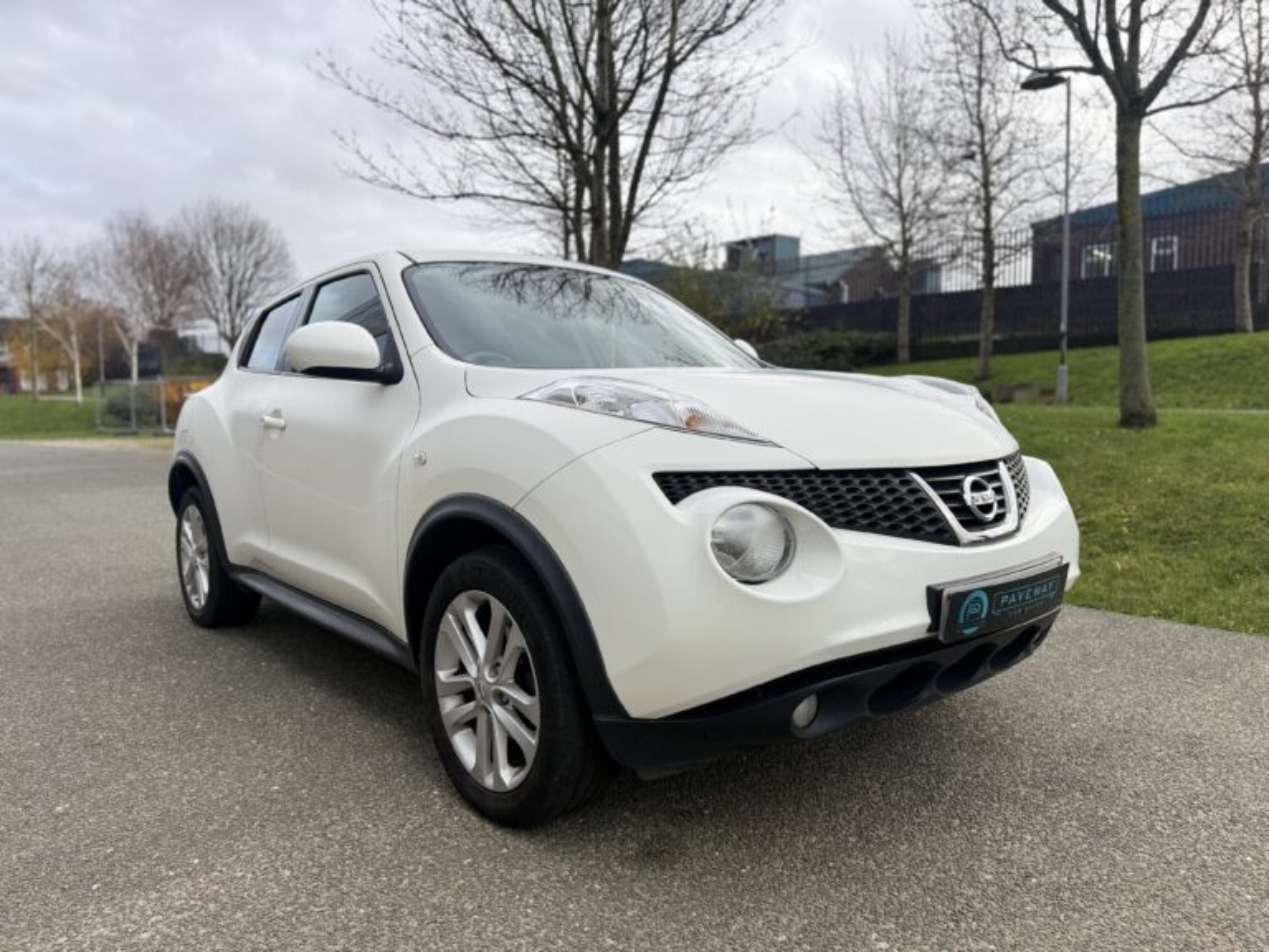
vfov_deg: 56.8
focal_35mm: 24
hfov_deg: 71.6
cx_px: 634
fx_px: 880
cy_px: 476
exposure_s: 1/909
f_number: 1.78
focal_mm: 6.76
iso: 80
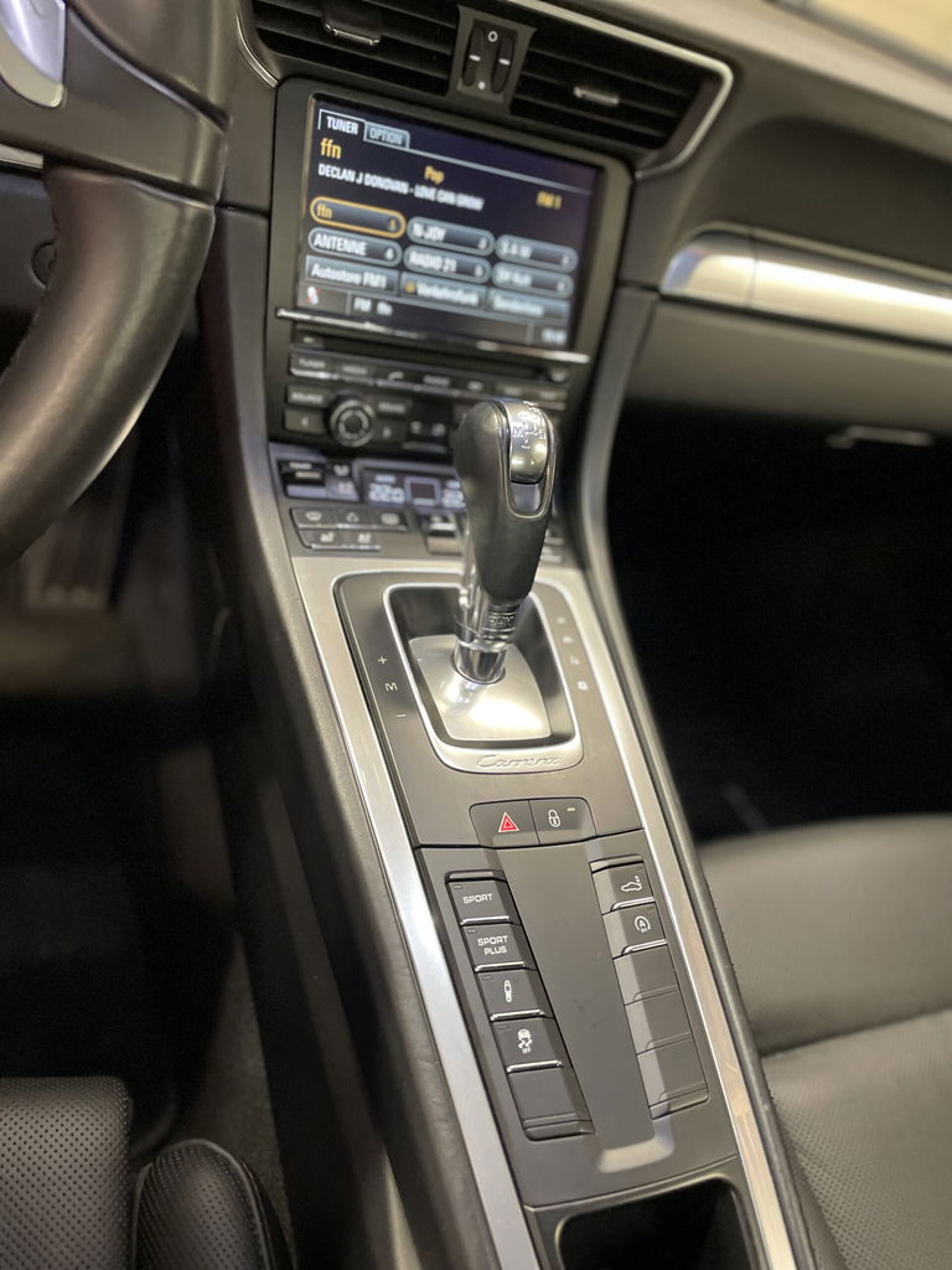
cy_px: 635
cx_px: 476
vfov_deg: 67.3
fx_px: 953
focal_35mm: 26
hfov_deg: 53.1
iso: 400
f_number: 1.6
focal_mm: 4.2
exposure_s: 1/33
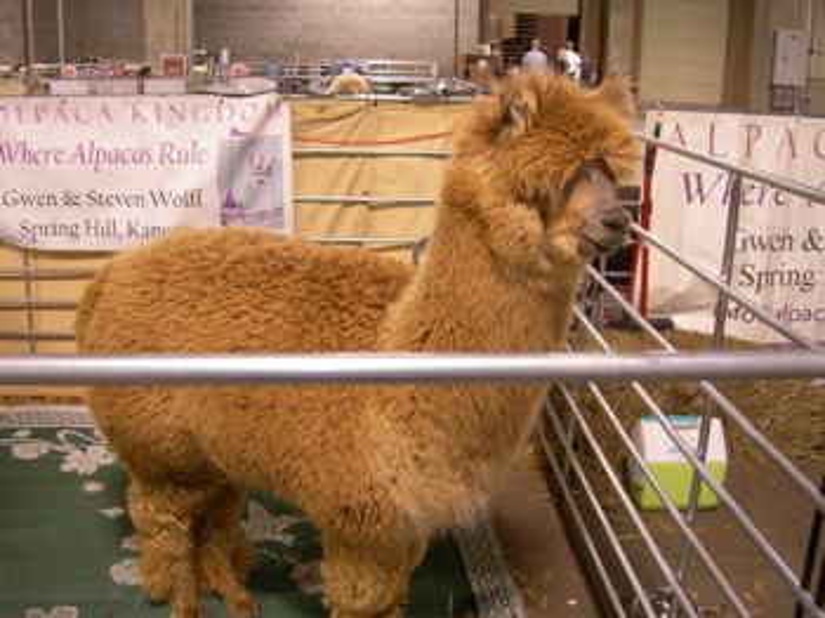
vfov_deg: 37.7
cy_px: 309
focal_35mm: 38
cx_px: 412
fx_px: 905
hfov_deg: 49.0
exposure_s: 1/16.1
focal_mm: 7.8
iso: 200
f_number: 2.8
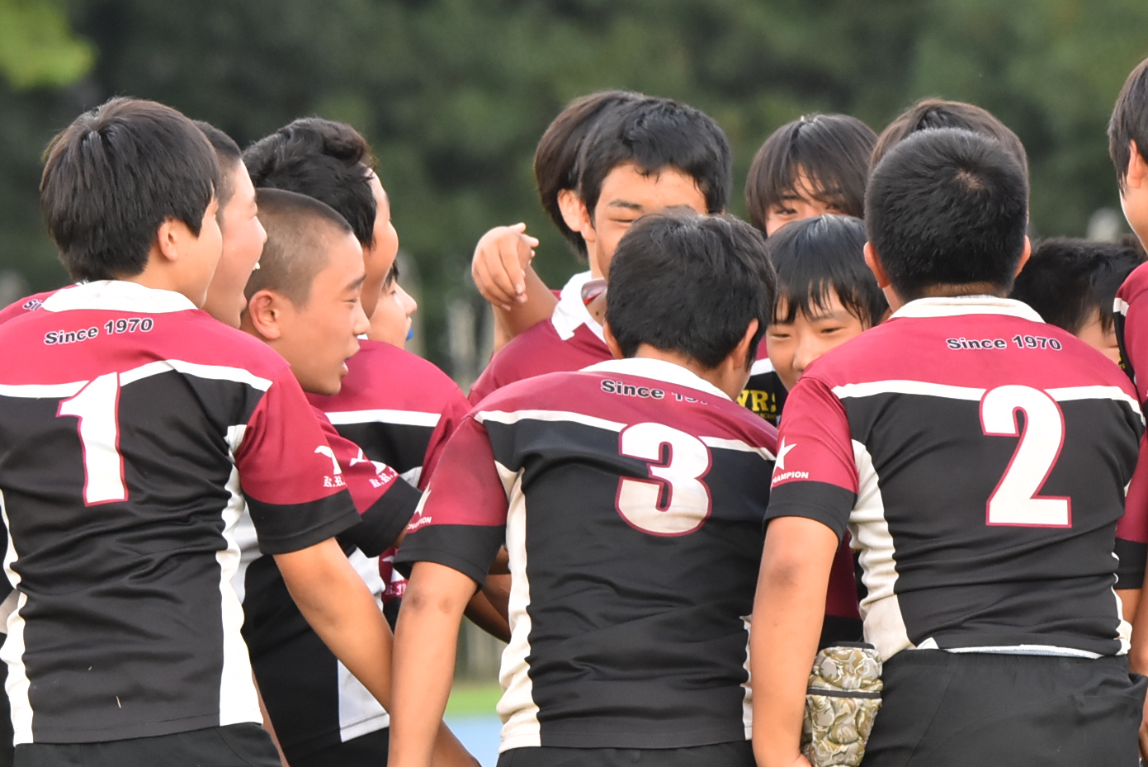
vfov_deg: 1.5
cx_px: 732
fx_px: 29862
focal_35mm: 936
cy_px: 476
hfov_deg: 2.2
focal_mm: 290
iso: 1000
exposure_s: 1/640
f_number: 6
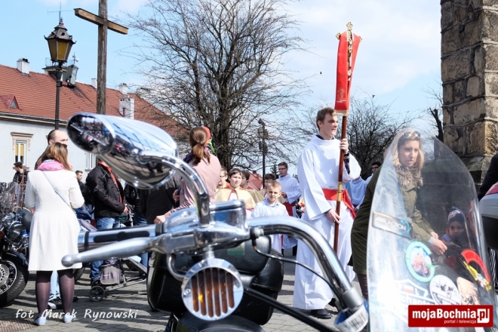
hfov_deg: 67.4
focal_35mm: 27
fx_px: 373
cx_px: 249
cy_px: 166
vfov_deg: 47.9
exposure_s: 1/450
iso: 400
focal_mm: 18
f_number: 6.4
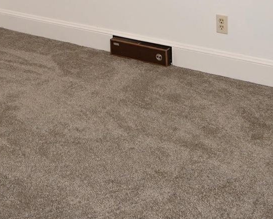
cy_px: -138
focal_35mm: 74
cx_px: 25
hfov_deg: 24.9
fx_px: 598
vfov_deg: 17.8
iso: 220
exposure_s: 1/60
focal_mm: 14
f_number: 4
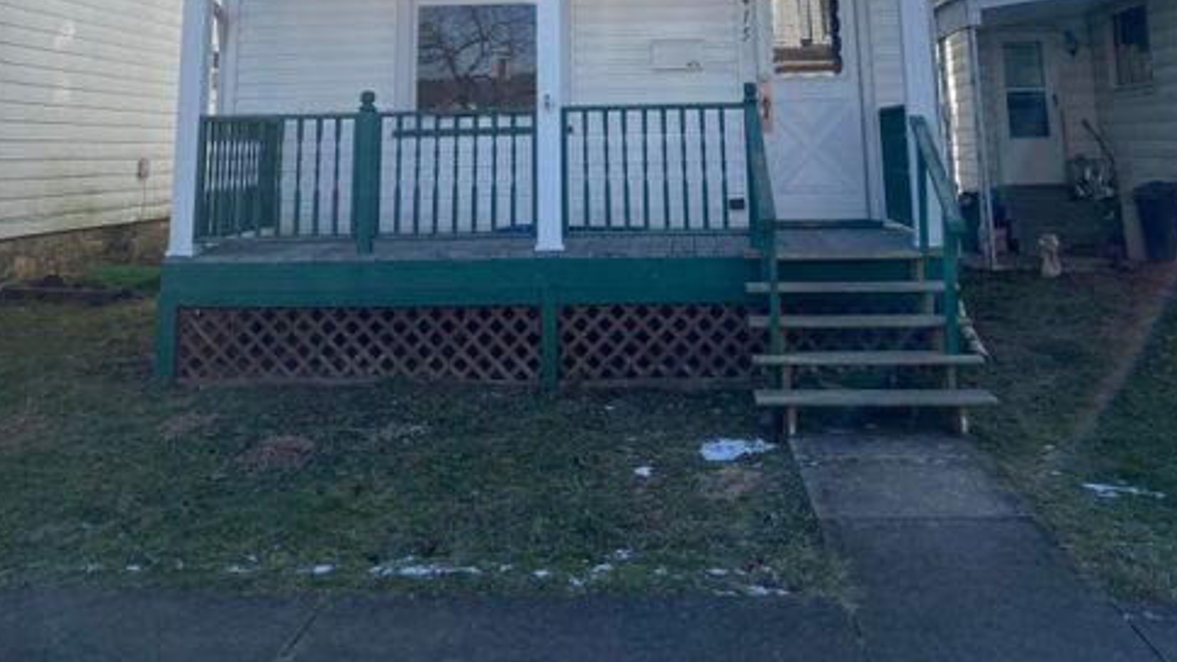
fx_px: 1217
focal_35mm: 39
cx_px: 593
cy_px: -99
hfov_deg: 51.6
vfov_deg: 27.4
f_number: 1.8
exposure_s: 1/1927
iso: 32
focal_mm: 4.25
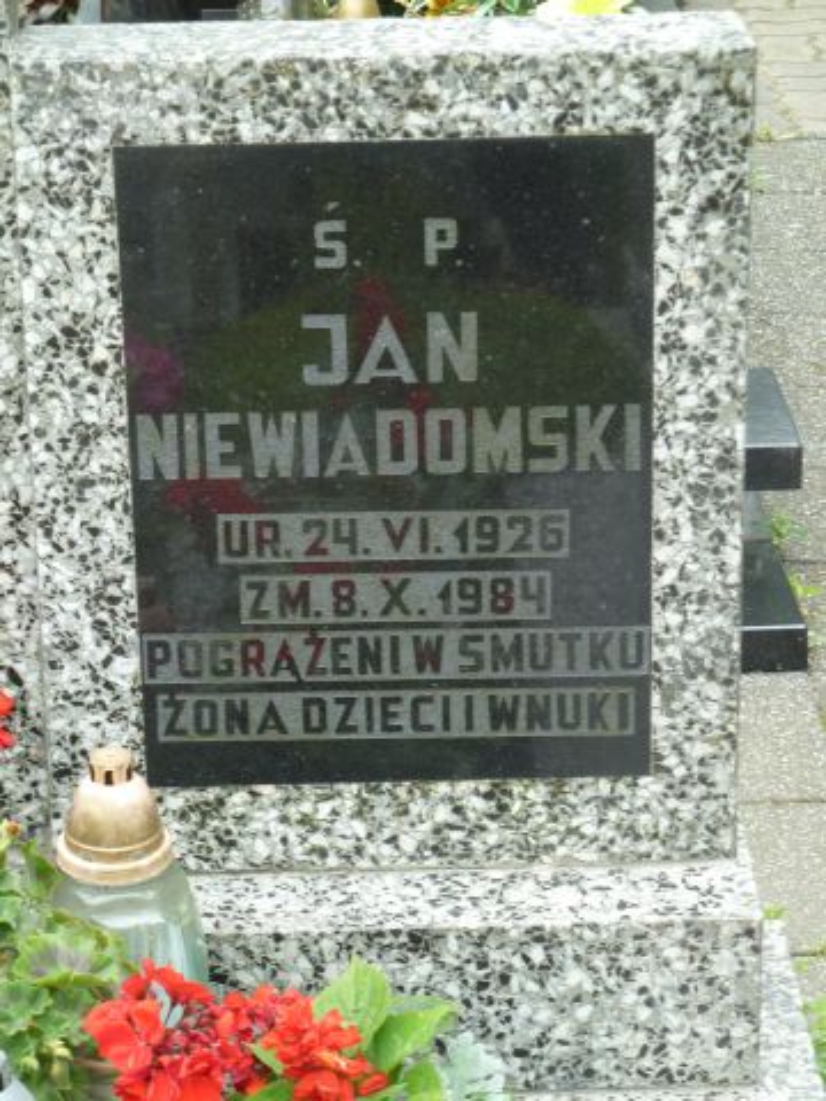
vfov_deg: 17.7
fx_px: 3532
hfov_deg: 13.3
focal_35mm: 111
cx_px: 413
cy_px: 550
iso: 80
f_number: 4.4
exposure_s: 1/60
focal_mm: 18.2
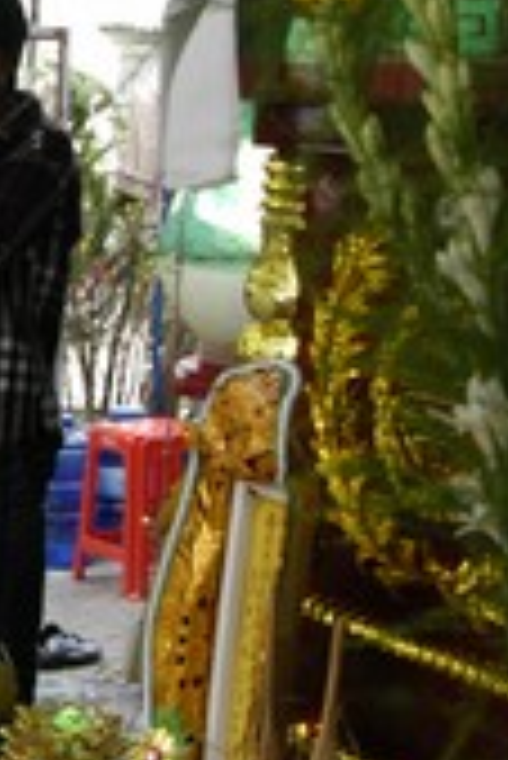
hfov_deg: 12.3
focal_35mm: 103
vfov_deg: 19.6
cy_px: 166
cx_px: -366
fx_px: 2176
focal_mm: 24
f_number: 6.3
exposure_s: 1/60
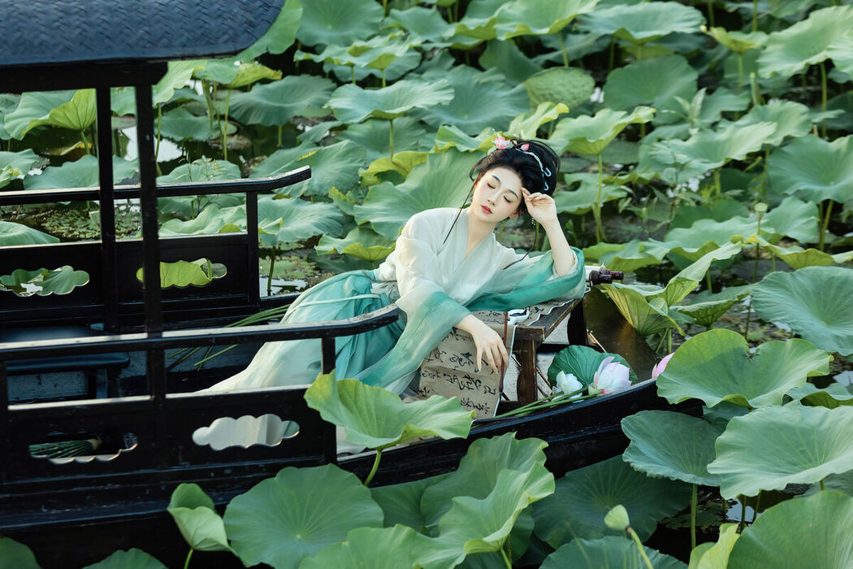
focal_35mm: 120
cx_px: 426
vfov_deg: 11.4
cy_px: 284
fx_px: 2843
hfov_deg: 17.1
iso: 640
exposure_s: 1/160
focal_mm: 120
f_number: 3.5
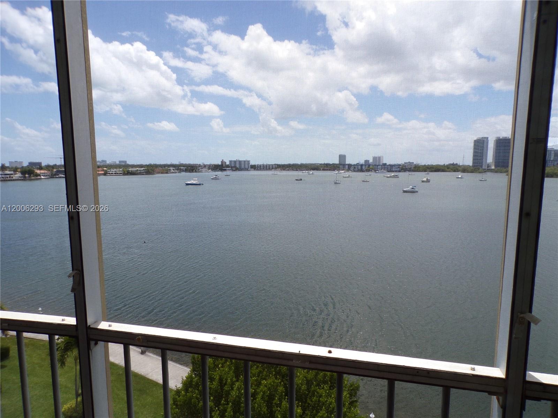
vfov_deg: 56.8
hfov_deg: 71.6
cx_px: 279
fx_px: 387
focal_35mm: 24
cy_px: 209
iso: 80
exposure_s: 1/350
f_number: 5.8
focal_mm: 4.3
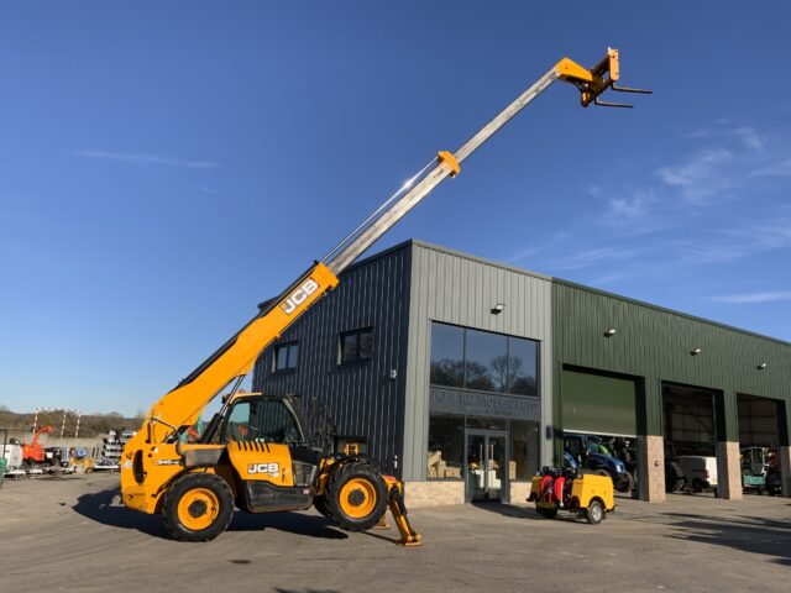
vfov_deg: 48.2
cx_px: 396
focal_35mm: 29
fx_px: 663
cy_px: 296
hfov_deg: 61.7
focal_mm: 3
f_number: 1.8
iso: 16
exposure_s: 1/2141
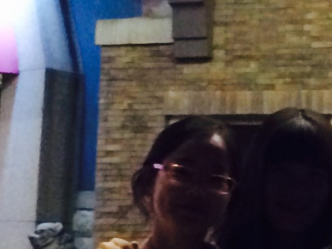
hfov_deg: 10.2
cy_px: 101
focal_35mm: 181
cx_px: 620
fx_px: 1736
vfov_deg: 8.2
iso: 320
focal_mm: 4.15
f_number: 2.2
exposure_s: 1/30
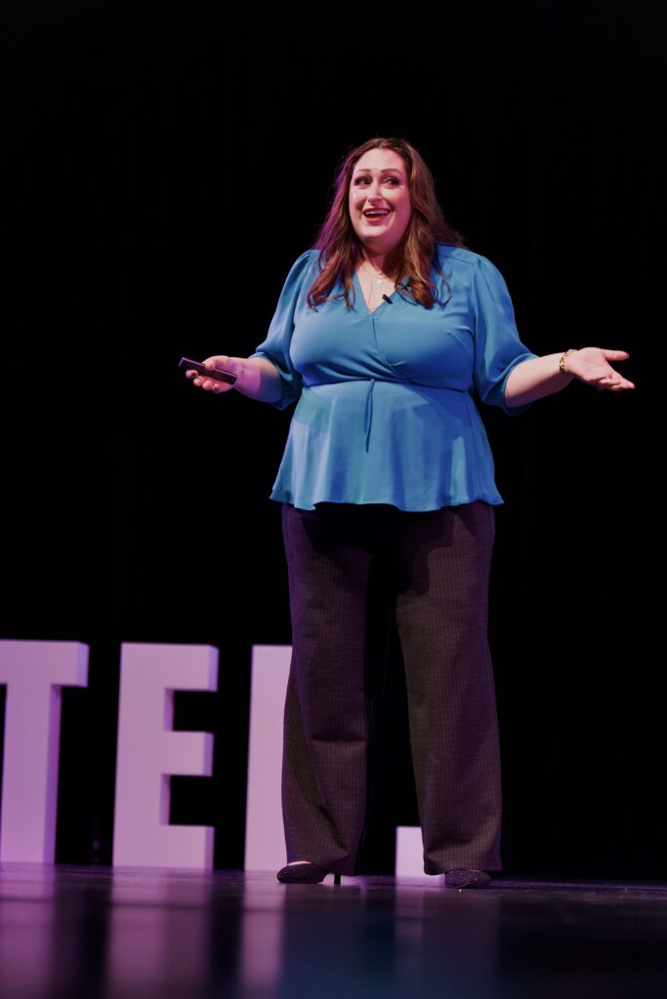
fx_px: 3056
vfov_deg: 18.6
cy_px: 500
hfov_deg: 12.5
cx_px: 334
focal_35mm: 110
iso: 800
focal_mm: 110
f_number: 2.8
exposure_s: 1/160
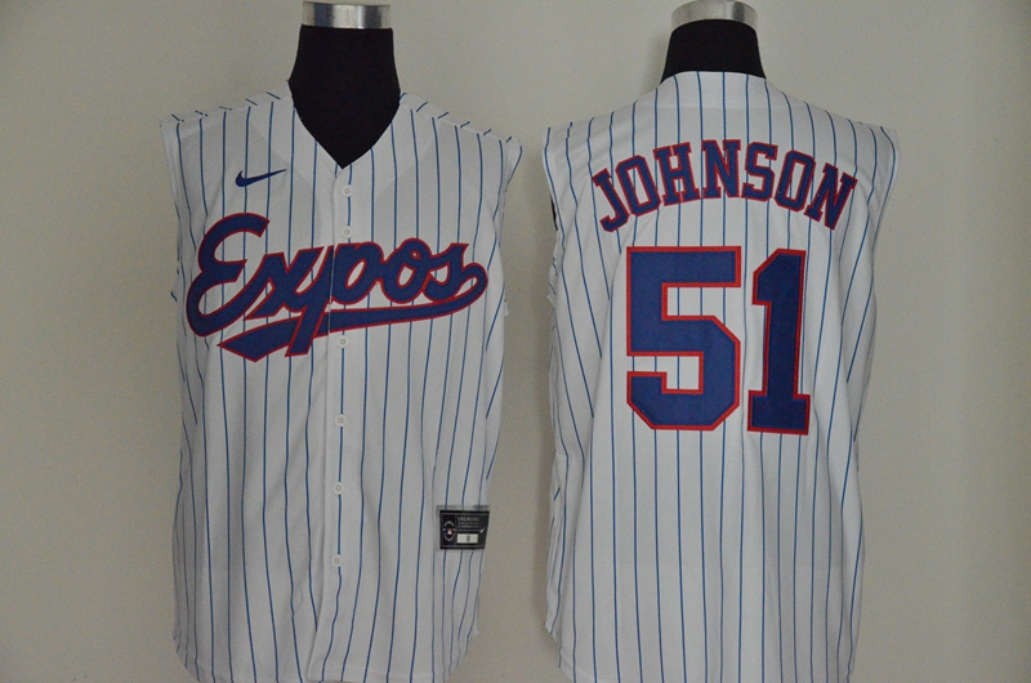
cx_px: 516
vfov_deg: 18.1
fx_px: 2144
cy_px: 342
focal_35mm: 75
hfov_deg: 27.0
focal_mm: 50
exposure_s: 1/80
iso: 4000
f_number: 4.8
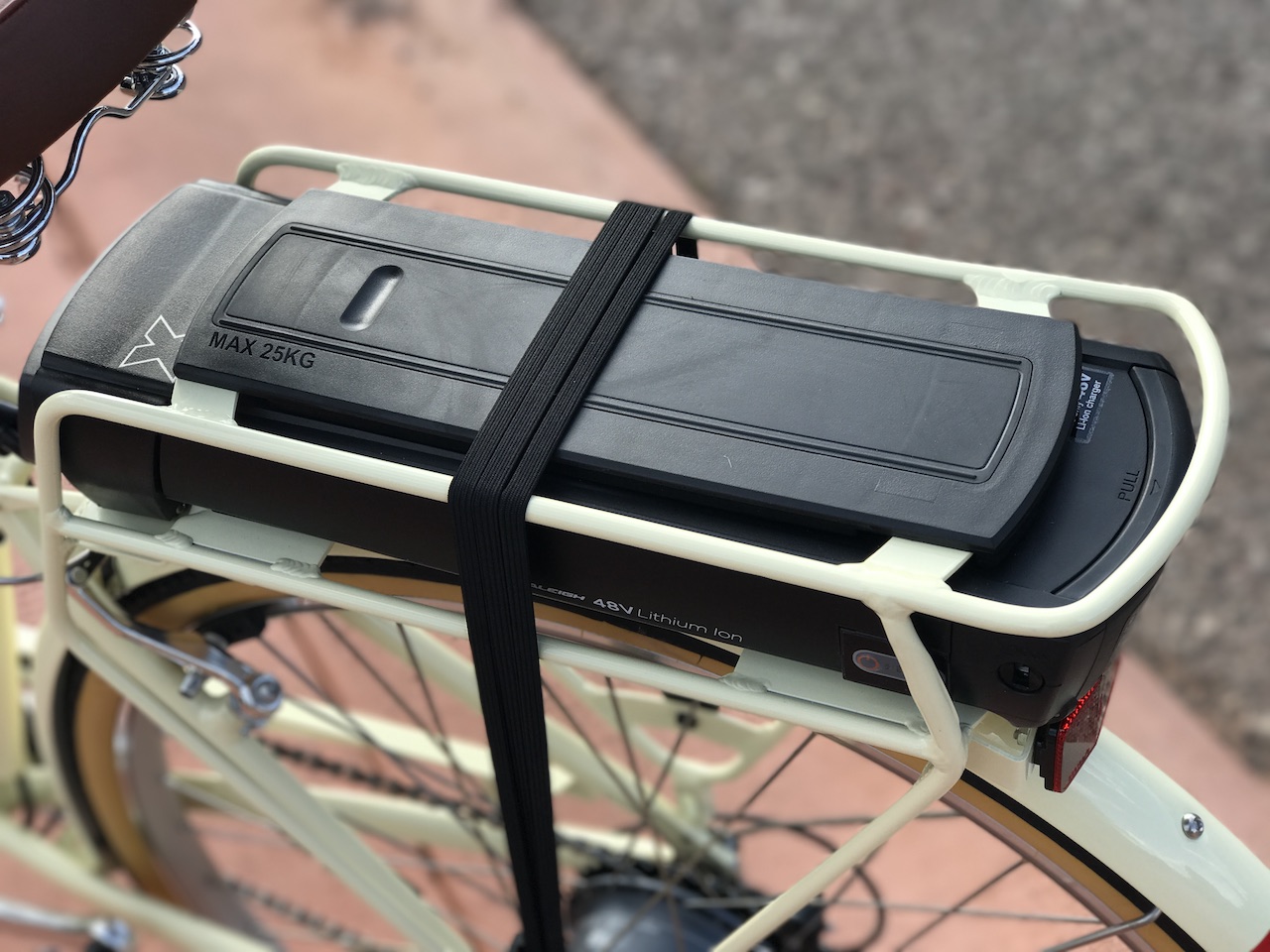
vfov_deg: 25.7
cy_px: 476
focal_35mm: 57
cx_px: 635
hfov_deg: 33.8
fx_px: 2091
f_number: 2.8
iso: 20
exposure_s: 1/227
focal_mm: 6.6
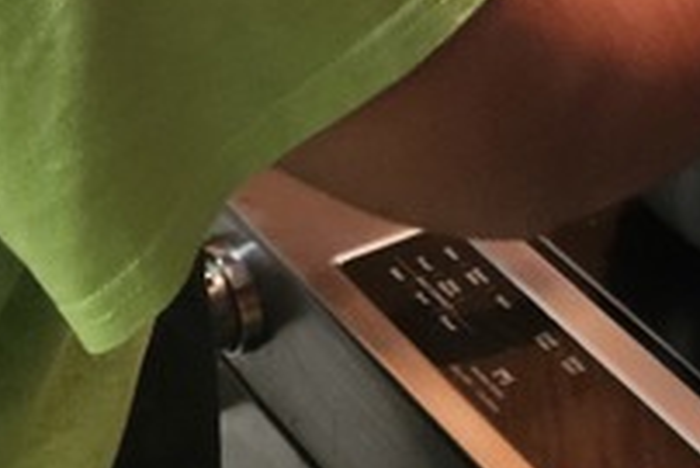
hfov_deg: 16.9
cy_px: -215
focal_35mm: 121
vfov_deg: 11.0
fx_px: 2354
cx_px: 250
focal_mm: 5.4
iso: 640
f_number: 1.8
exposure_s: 1/120
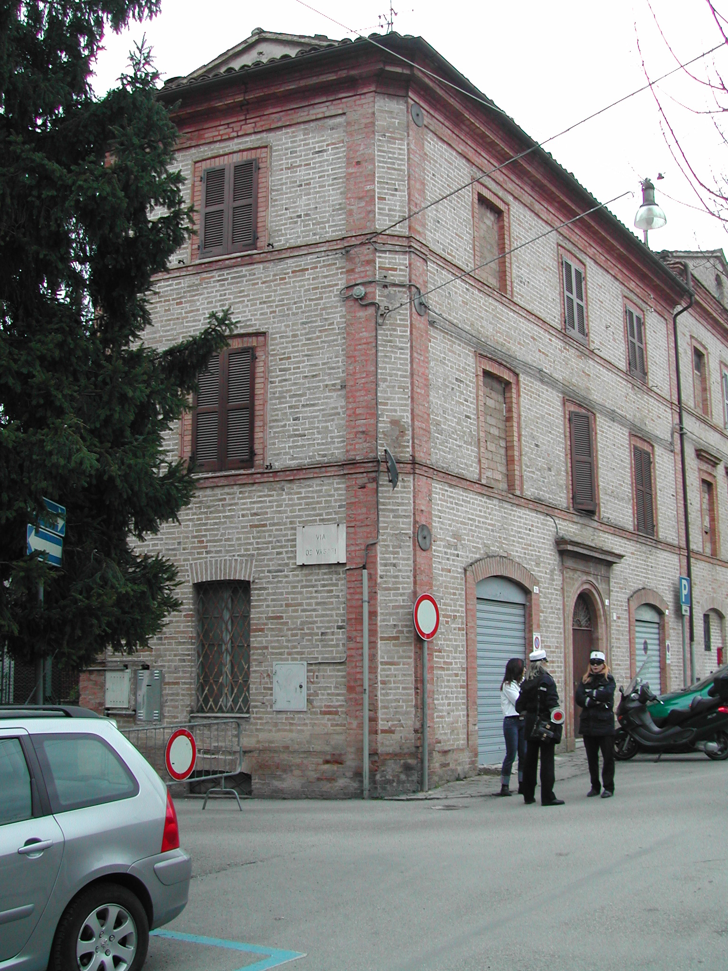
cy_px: 486
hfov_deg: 37.7
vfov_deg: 49.0
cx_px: 364
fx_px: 1066
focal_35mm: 38
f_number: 2.8
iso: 100
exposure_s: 1/244
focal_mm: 8
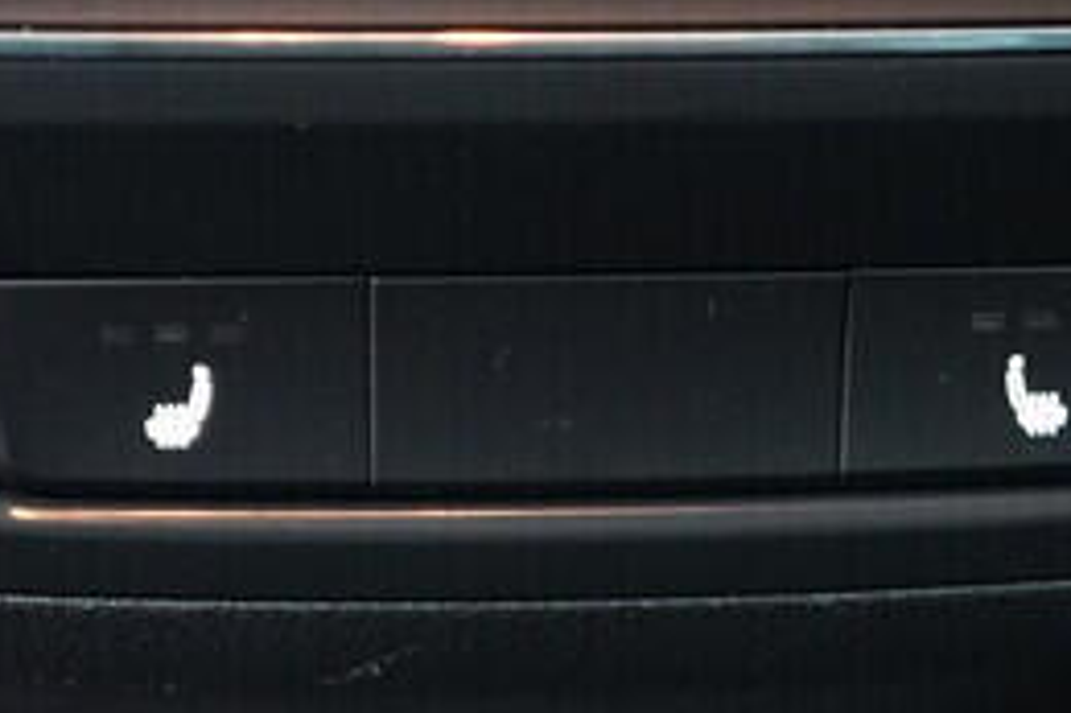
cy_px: 311
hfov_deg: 14.5
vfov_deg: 9.6
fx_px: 4222
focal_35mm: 142
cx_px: 610
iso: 3200
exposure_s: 1/40
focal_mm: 24
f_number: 2.8
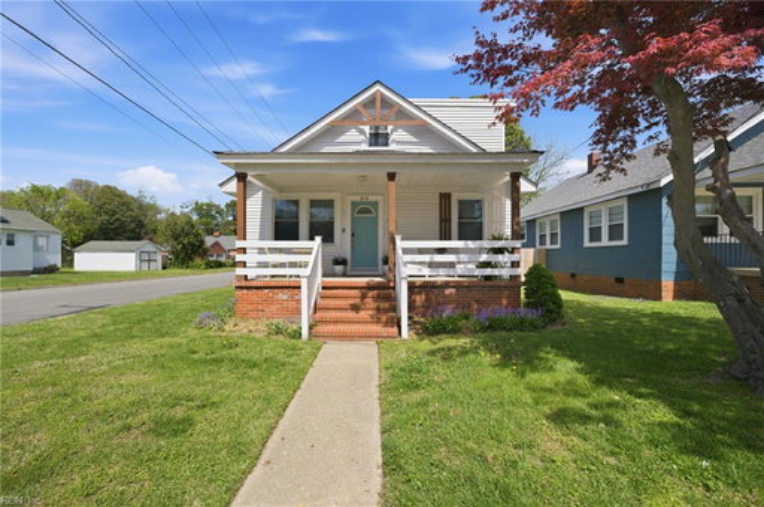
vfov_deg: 83.1
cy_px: 254
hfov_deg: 106.3
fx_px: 286
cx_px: 382
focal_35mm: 14
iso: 800
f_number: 6.3
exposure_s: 1/3200
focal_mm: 9
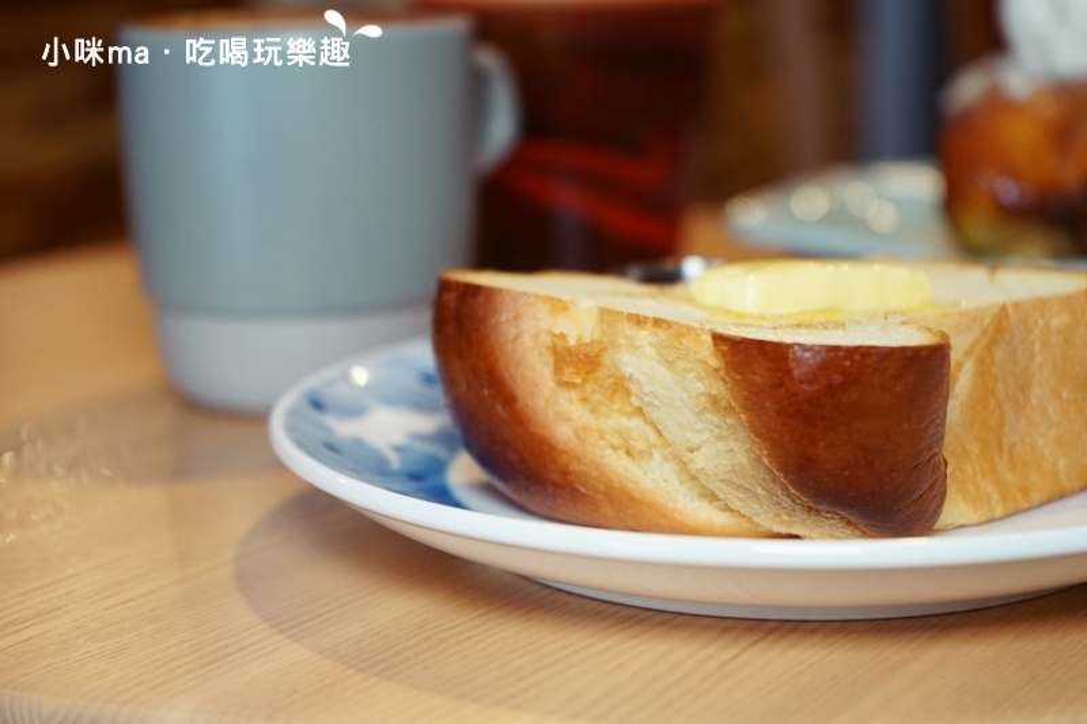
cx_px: 544
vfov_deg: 19.4
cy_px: 362
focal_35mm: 70
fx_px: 2113
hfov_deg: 28.8
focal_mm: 70
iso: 1250
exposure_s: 1/80
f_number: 5.6
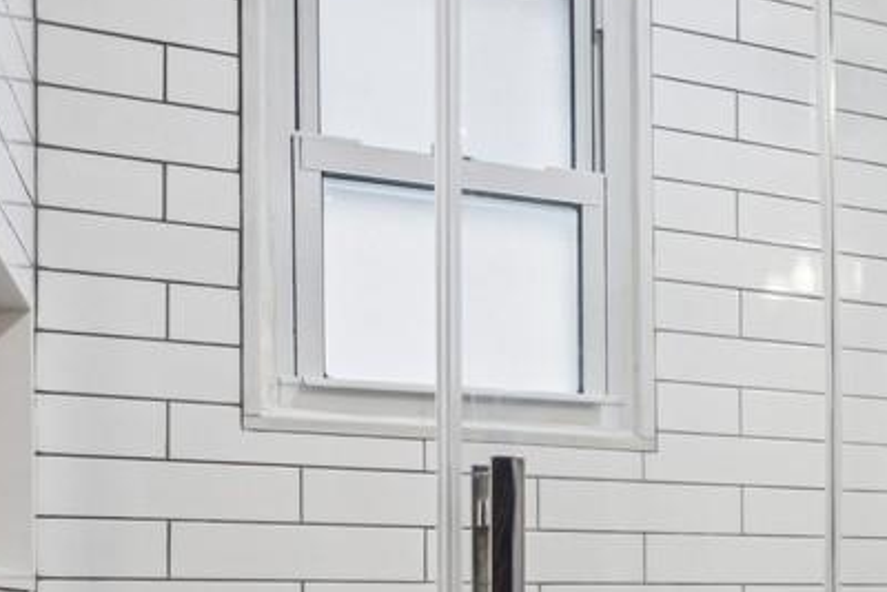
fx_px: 1380
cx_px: 1073
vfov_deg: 23.1
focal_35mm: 56
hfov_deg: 30.2
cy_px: 614
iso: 100
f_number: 11
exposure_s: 1/2
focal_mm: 14
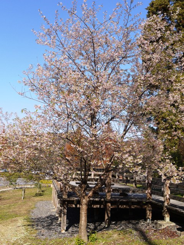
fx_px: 269
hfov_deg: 37.7
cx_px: 92
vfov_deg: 49.0
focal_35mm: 38
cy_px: 122
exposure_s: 1/320
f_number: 7.1
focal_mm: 19
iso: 100
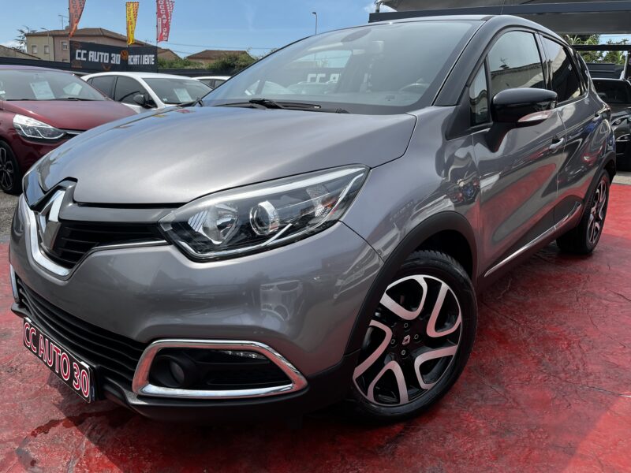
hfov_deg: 67.3
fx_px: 474
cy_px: 236
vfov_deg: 53.1
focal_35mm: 26
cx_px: 316
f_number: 1.6
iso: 50
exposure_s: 1/2309
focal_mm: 5.1
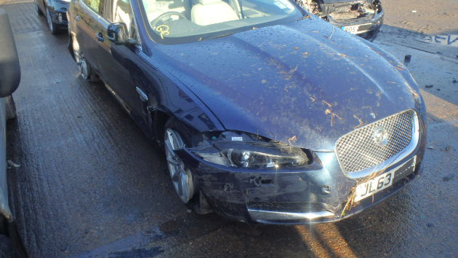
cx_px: 227
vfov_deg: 37.7
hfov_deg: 62.6
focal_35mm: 31
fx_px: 376
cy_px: 125
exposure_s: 1/250
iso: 125
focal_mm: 5
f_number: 3.9
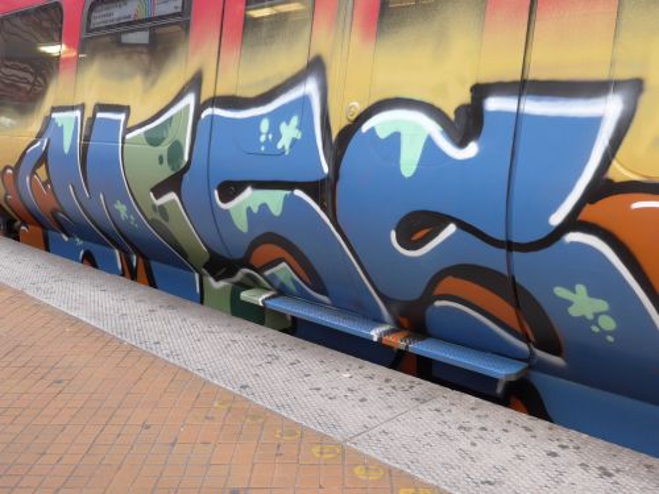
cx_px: 330
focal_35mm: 37
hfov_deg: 50.1
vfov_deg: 38.7
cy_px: 247
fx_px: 704
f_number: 4
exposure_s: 1/30
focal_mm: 8
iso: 400
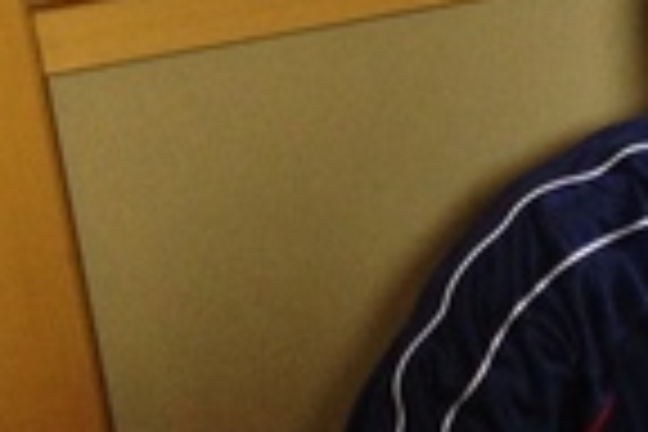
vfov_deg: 13.2
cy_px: -68
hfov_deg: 19.3
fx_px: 1818
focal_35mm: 101
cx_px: 738
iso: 400
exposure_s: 1/15
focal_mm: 4.28
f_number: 2.4
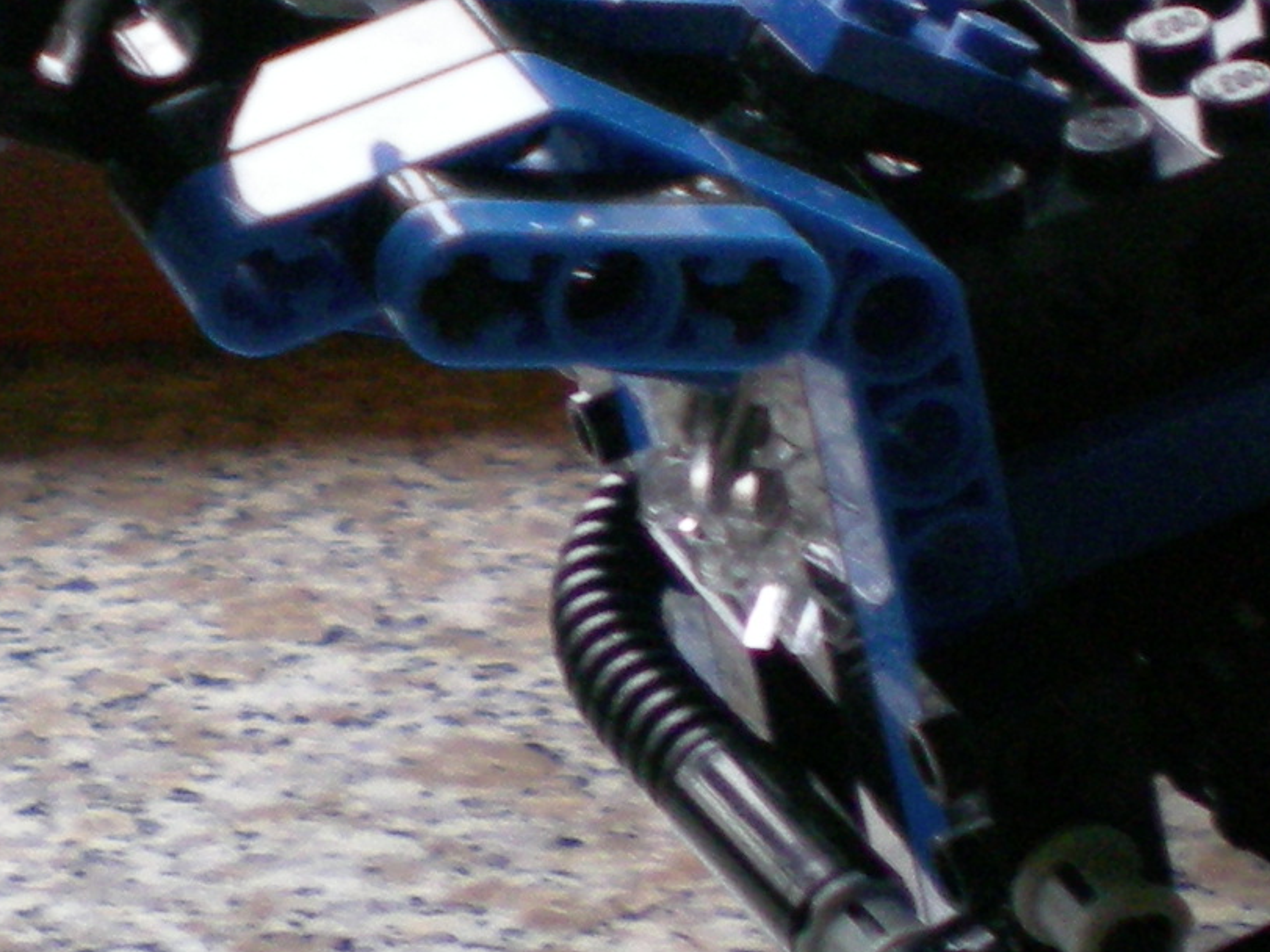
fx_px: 5282
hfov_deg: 13.6
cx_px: 211
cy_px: 135
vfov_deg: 10.3
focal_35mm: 144
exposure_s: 1/44.5
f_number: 3.1
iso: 200
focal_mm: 6.3
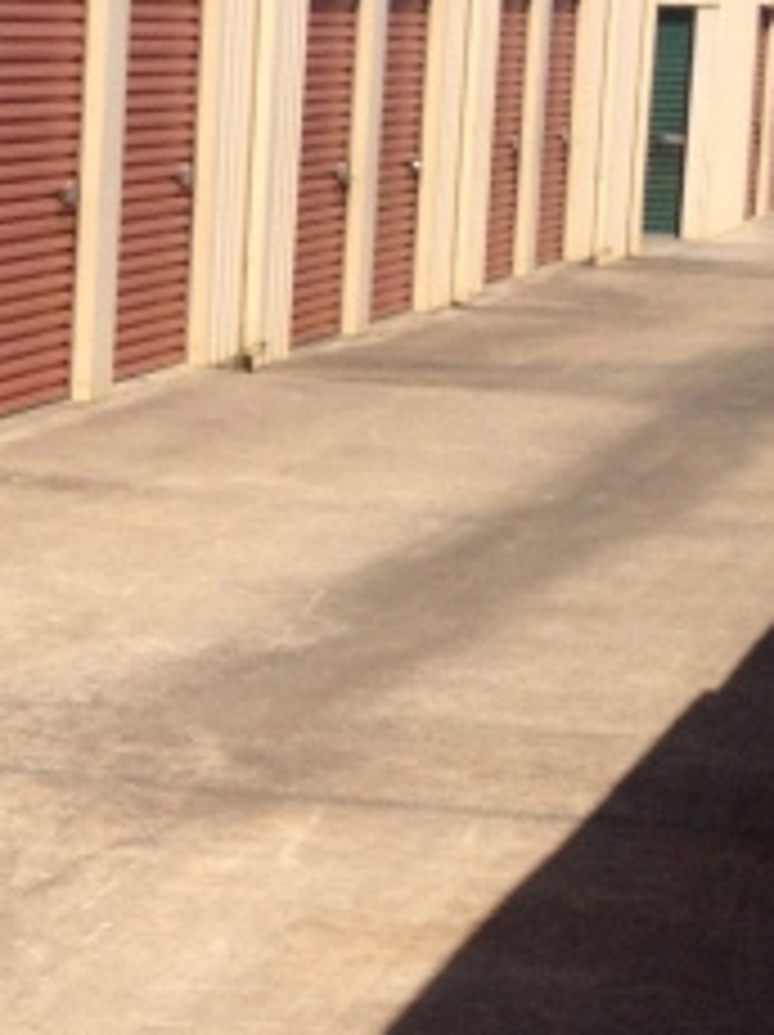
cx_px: -518
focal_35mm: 156
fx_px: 4659
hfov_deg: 9.2
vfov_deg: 12.7
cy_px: 495
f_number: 2.4
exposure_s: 1/2762
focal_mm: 4.28
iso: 50
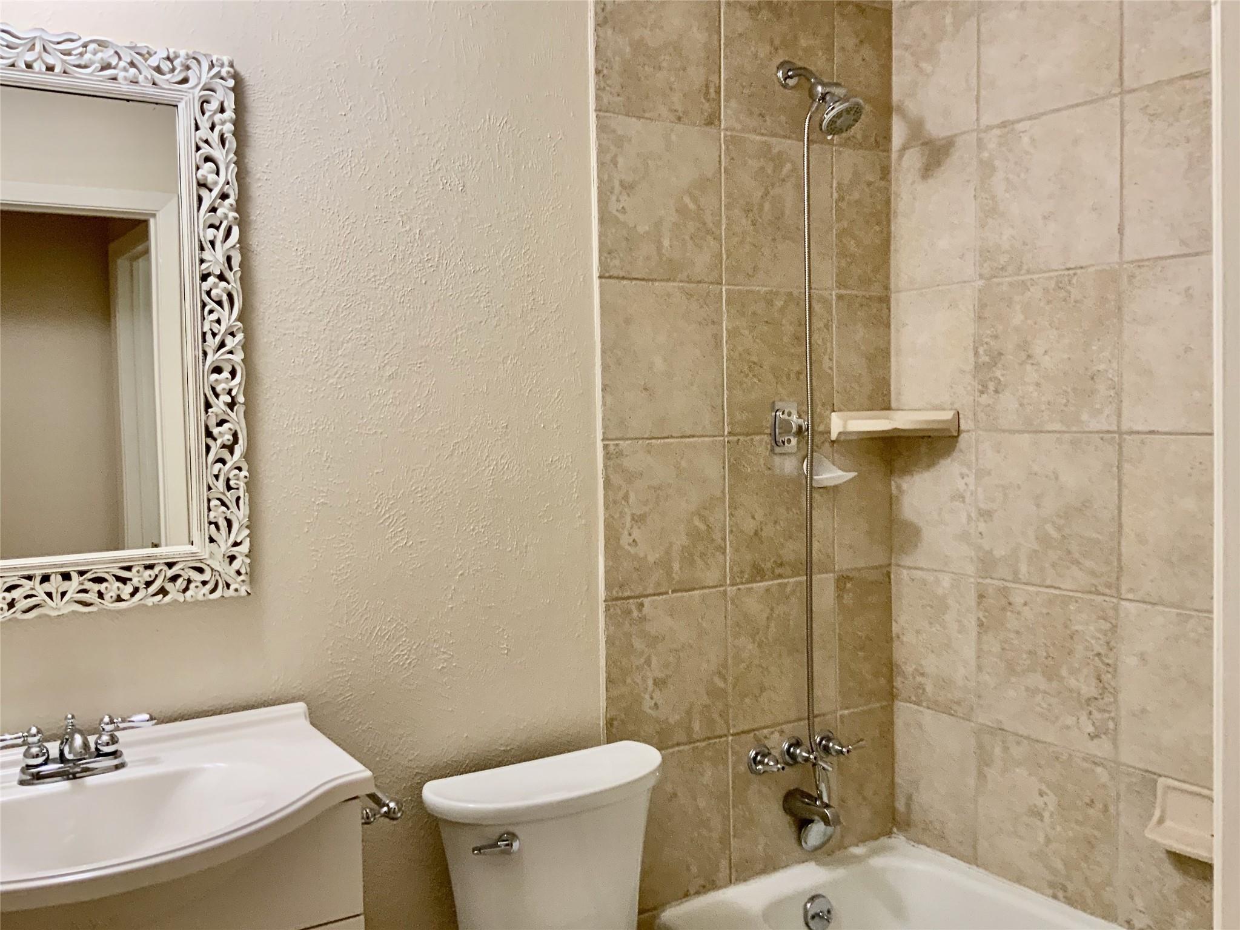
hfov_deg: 61.7
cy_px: 465
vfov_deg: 48.2
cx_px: 620
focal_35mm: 29
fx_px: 1039
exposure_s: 1/60
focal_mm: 3
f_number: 1.8
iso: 125
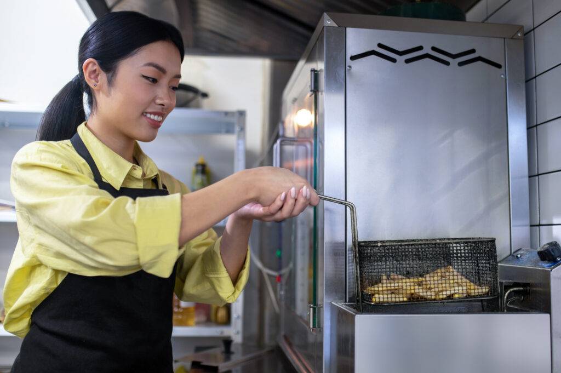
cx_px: 280
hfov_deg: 54.5
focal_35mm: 35
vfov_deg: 37.8
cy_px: 186
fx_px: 545
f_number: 2.2
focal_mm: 35
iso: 640
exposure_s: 1/125
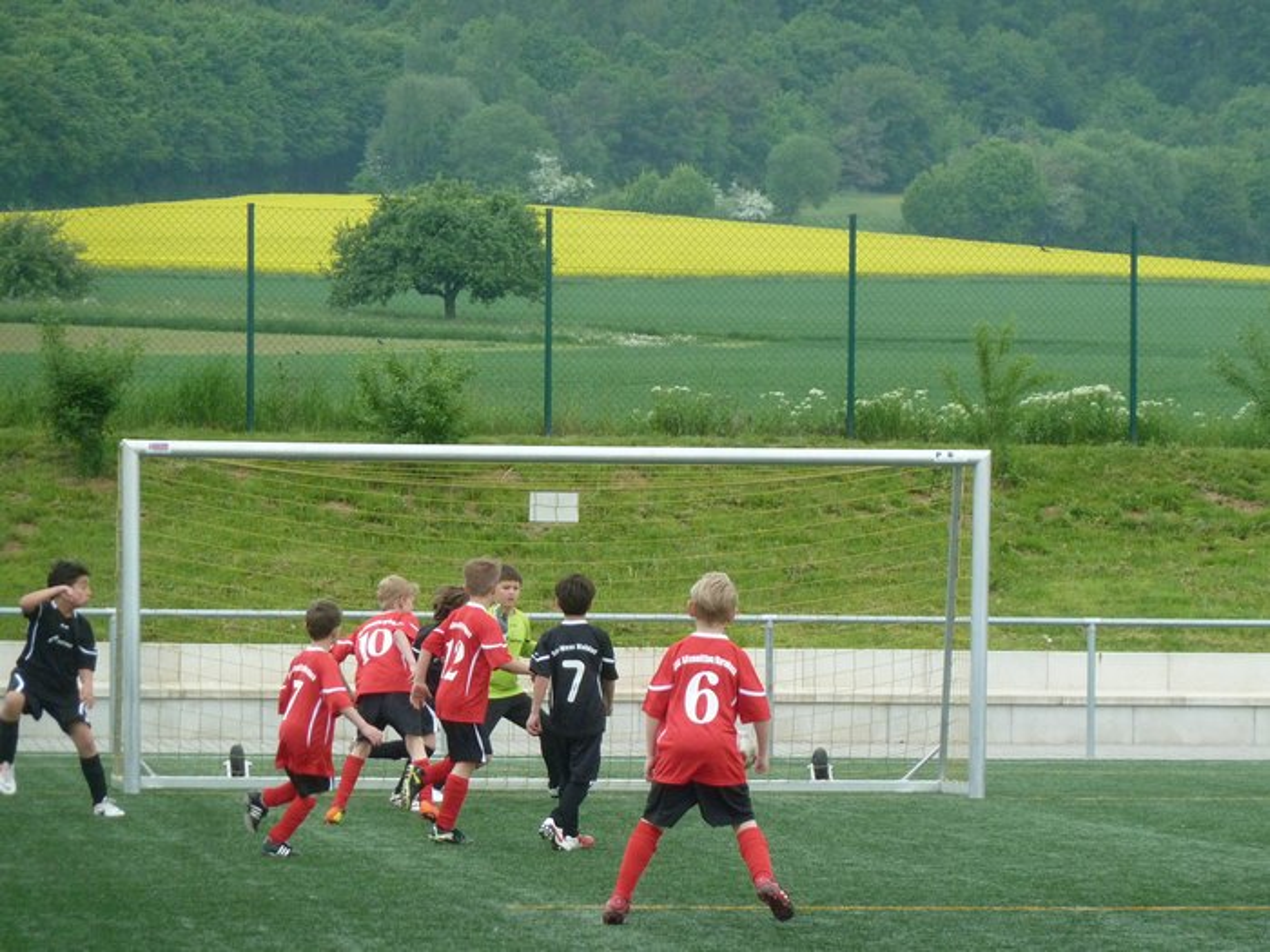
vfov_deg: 6.1
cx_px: 635
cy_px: 476
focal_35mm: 242
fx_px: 8879
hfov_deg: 8.2
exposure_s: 1/400
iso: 320
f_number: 4.7
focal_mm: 39.7
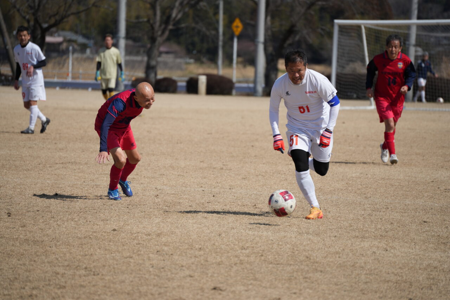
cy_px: 150
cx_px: 225
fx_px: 3074
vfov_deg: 5.6
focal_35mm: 246
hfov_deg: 8.4
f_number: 6.3
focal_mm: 246
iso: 100
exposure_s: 1/800
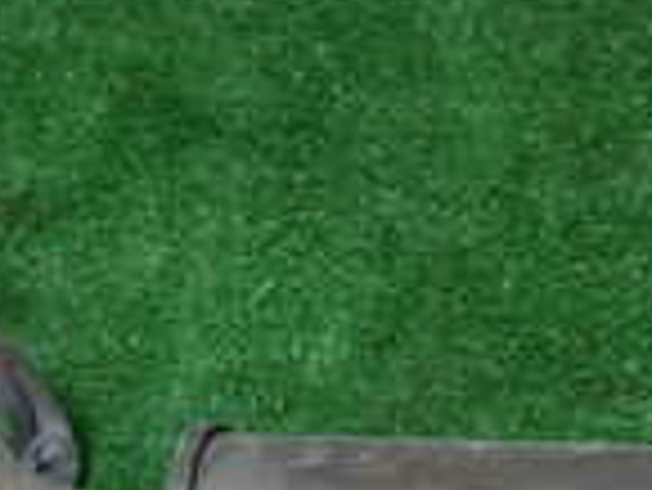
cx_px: 773
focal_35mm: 124
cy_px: 904
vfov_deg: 11.1
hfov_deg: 15.3
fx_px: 2338
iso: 160
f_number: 2.3
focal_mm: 5.4
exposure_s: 1/60
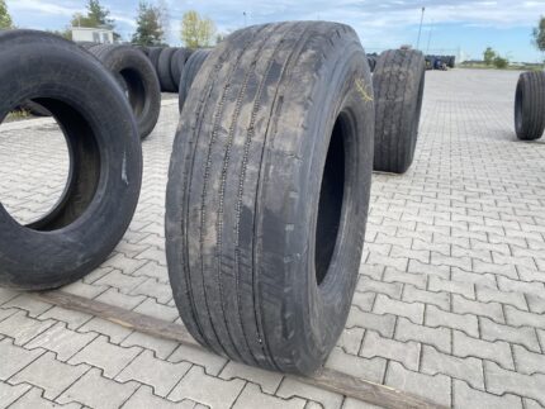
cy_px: 204
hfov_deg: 67.3
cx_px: 272
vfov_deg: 53.1
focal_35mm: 26
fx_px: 410
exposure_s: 1/630
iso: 32
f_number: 1.8
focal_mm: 4.25
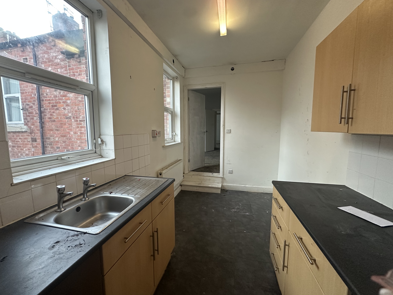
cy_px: 149
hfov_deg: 98.1
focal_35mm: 15
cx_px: 189
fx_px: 170
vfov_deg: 81.7
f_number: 2.2
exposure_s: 1/100
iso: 320
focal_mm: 2.22
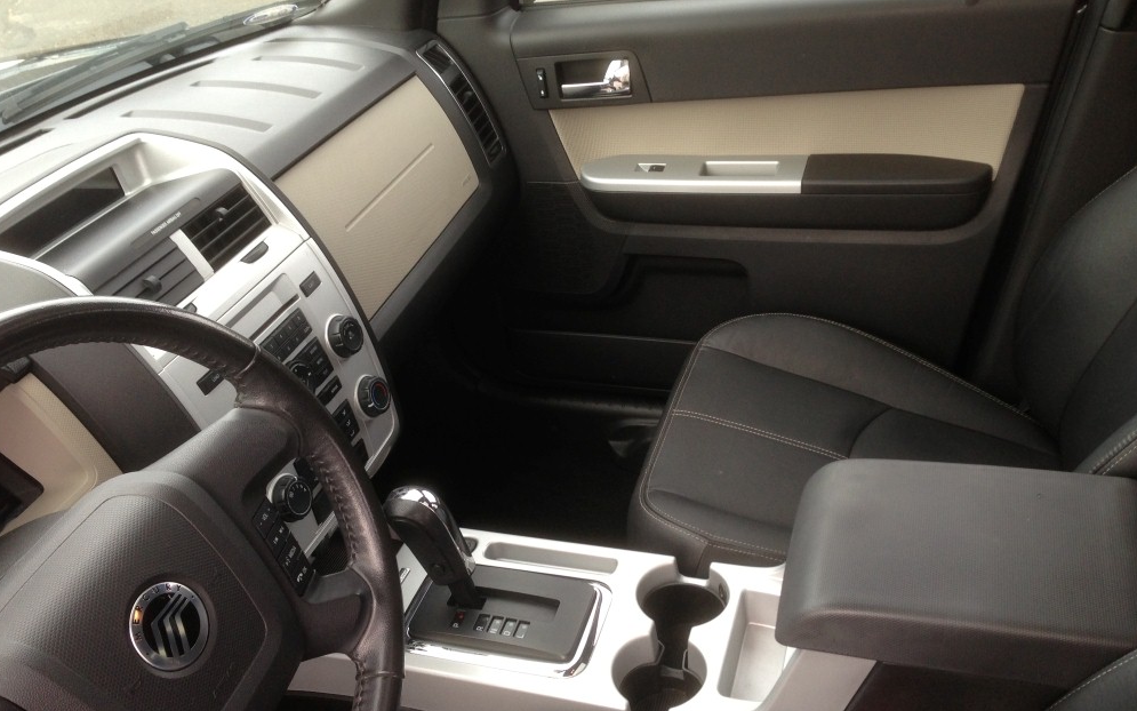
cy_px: 365
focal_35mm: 36
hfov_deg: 54.0
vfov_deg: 35.3
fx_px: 1116
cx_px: 555
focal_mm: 4.13
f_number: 2.4
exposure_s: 1/60
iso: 64
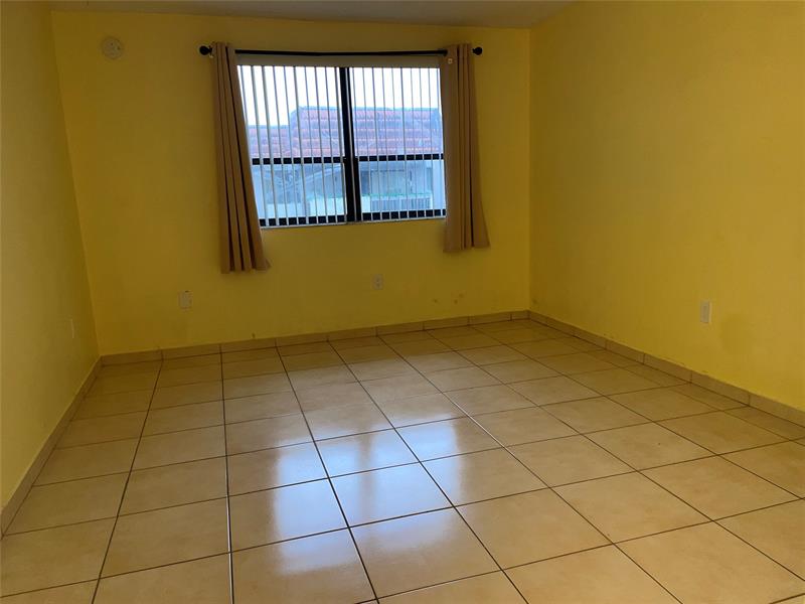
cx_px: 402
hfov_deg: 67.3
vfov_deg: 53.1
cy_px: 302
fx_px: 605
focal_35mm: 26
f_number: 1.6
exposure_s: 1/141
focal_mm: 4.2
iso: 32
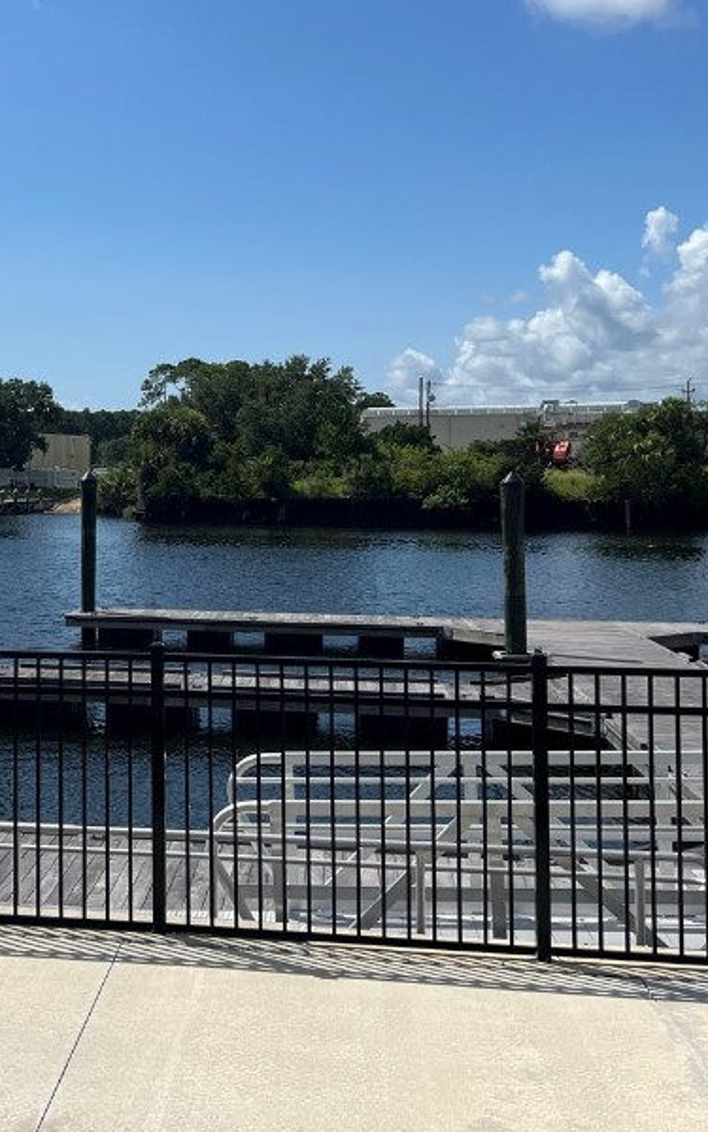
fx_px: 1451
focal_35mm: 47
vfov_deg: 42.4
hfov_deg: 26.3
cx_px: 36
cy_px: 443
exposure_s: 1/8696
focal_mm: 5.7
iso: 50
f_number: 1.5
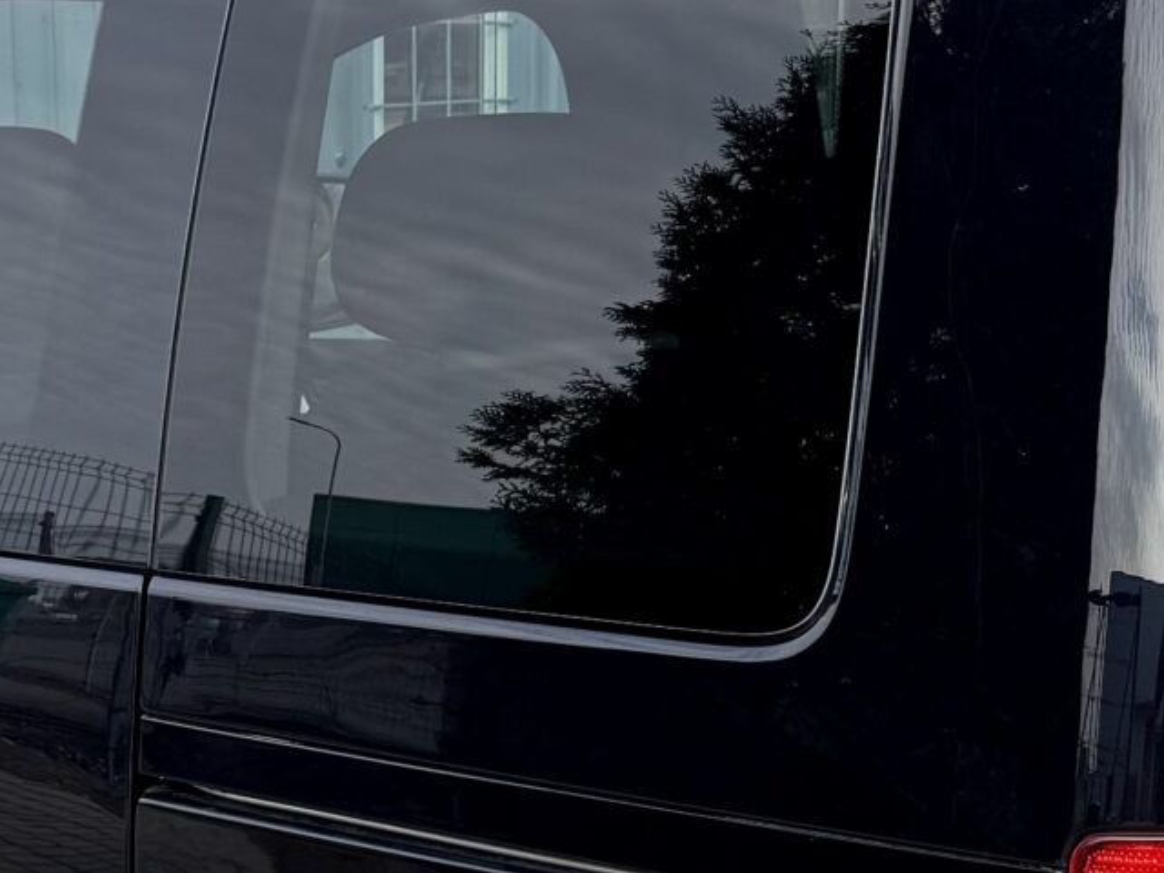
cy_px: 742
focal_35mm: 96
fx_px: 3228
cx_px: 522
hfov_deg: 20.4
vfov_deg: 15.3
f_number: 1.78
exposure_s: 1/1524
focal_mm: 6.76
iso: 80
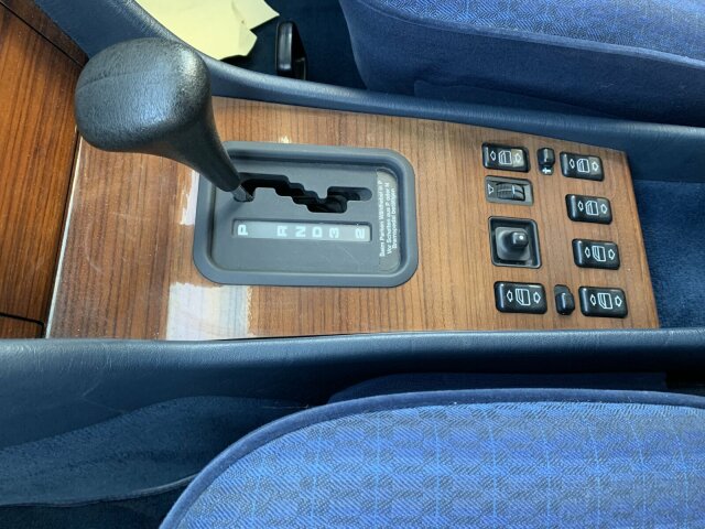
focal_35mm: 26
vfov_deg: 53.1
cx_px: 352
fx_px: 530
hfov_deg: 67.3
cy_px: 264
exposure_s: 1/60
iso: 320
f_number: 1.8
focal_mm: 4.25
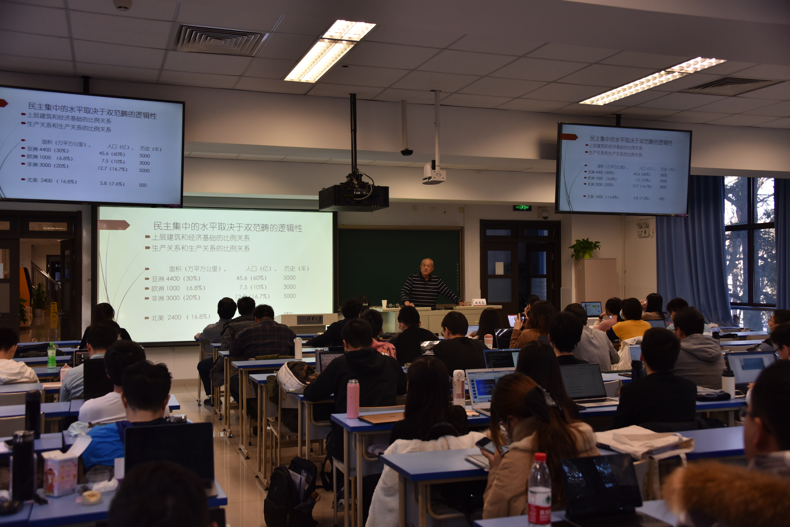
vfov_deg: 36.9
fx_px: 790
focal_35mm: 36
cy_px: 264
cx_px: 395
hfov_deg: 53.1
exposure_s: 1/160
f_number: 4.5
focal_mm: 36
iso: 560
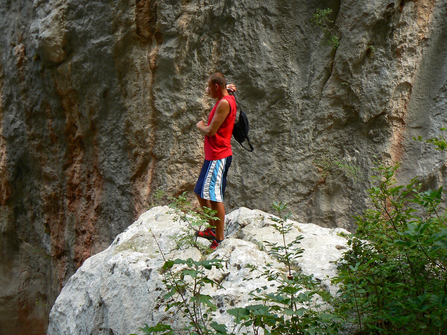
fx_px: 465
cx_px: 224
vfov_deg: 39.7
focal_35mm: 36
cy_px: 168
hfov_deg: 51.4
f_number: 2.8
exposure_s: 1/40
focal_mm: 6
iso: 80
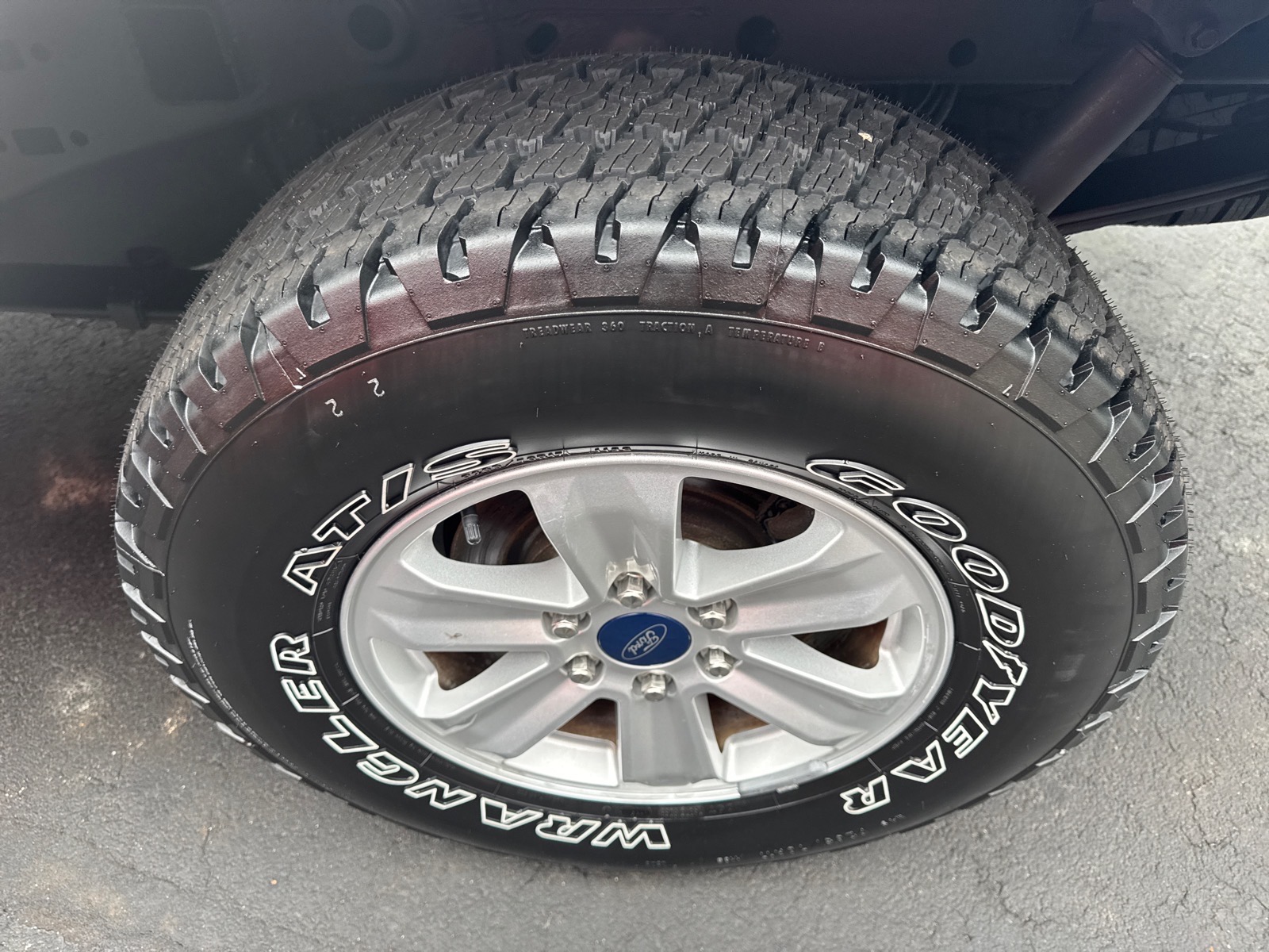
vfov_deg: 56.8
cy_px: 476
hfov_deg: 71.6
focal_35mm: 24
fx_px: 880
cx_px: 634
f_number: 1.78
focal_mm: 6.76
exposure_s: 1/121
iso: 125
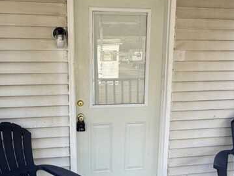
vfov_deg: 35.9
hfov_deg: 46.7
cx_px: 104
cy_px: 106
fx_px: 271
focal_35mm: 40
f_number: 2.2
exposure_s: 1/105
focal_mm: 2.22
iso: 40
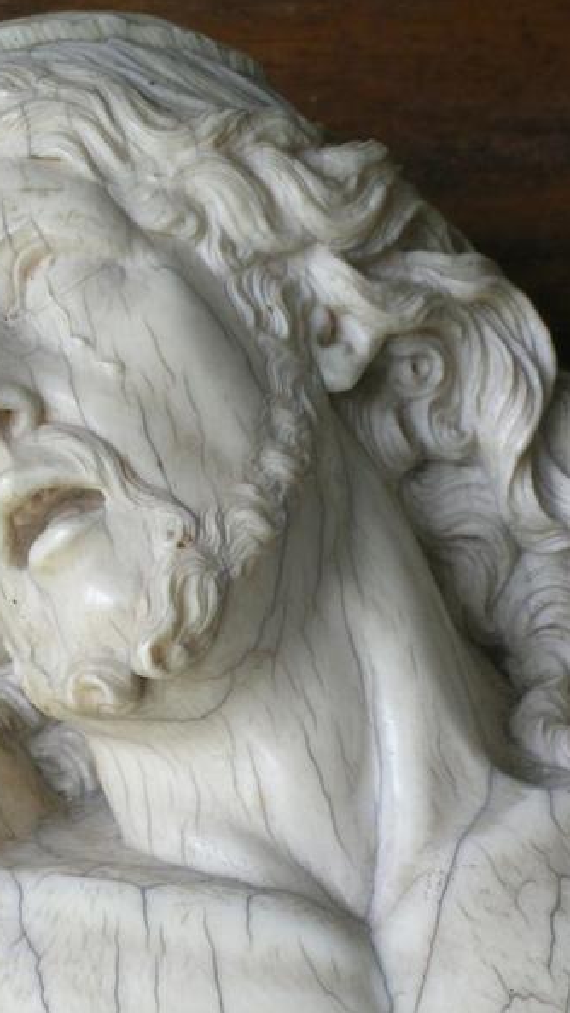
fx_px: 3548
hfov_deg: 9.2
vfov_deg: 16.3
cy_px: 505
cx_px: 276
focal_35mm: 132
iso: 65
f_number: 7.7
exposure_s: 1/4
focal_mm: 18.8
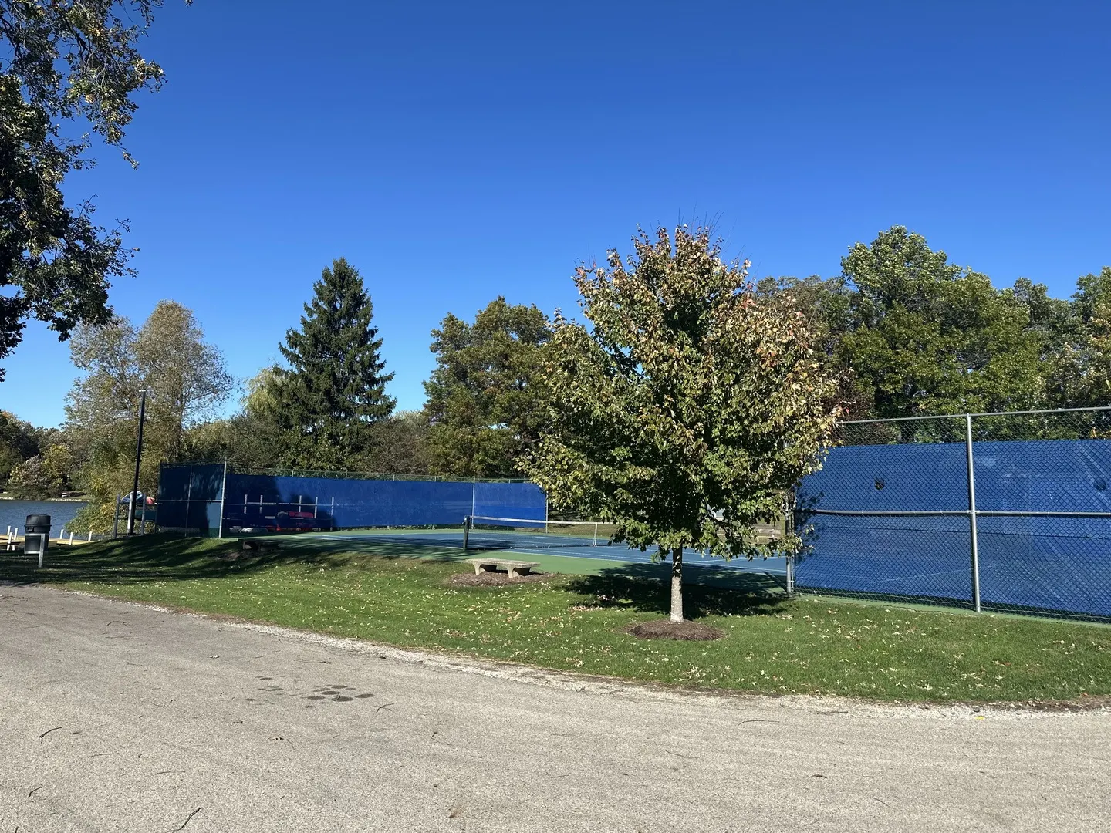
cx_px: 556
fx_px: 770
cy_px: 416
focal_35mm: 24
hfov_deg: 71.6
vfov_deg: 56.8
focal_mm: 6.86
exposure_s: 1/3597
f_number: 1.78
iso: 80
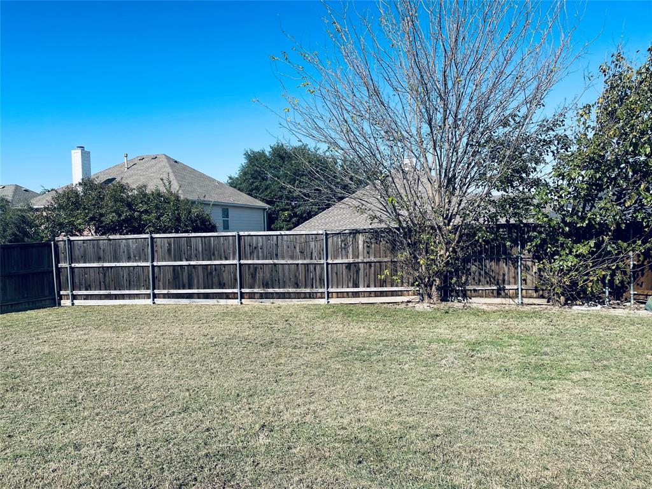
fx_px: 490
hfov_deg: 67.3
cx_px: 326
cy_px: 244
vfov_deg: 53.1
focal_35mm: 26
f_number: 1.6
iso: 32
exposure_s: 1/3040
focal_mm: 4.2
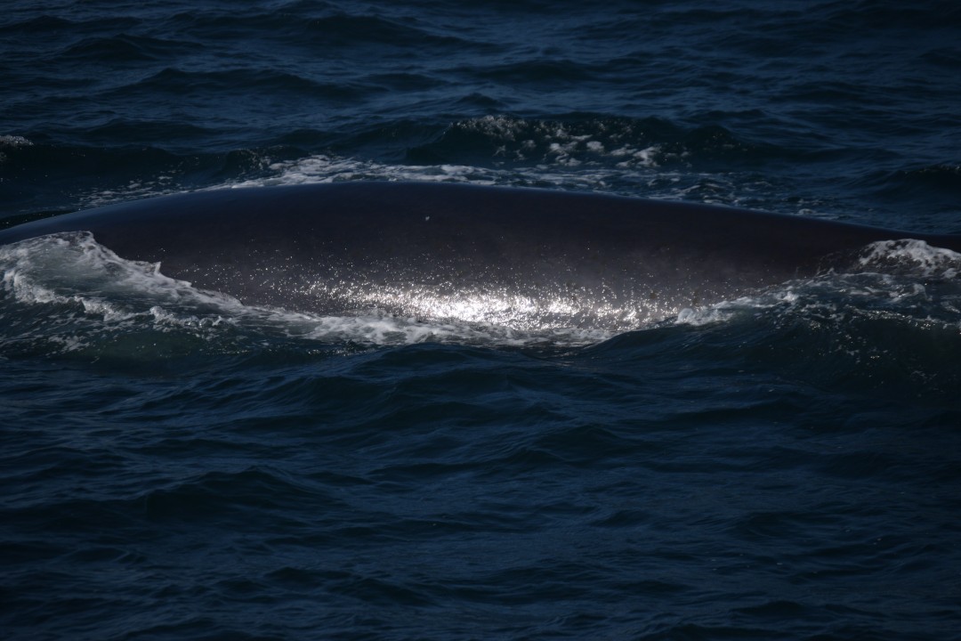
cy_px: 320
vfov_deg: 4.6
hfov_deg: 6.9
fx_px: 8008
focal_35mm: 300
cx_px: 480
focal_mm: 200
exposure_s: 1/4000
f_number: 5.6
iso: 200
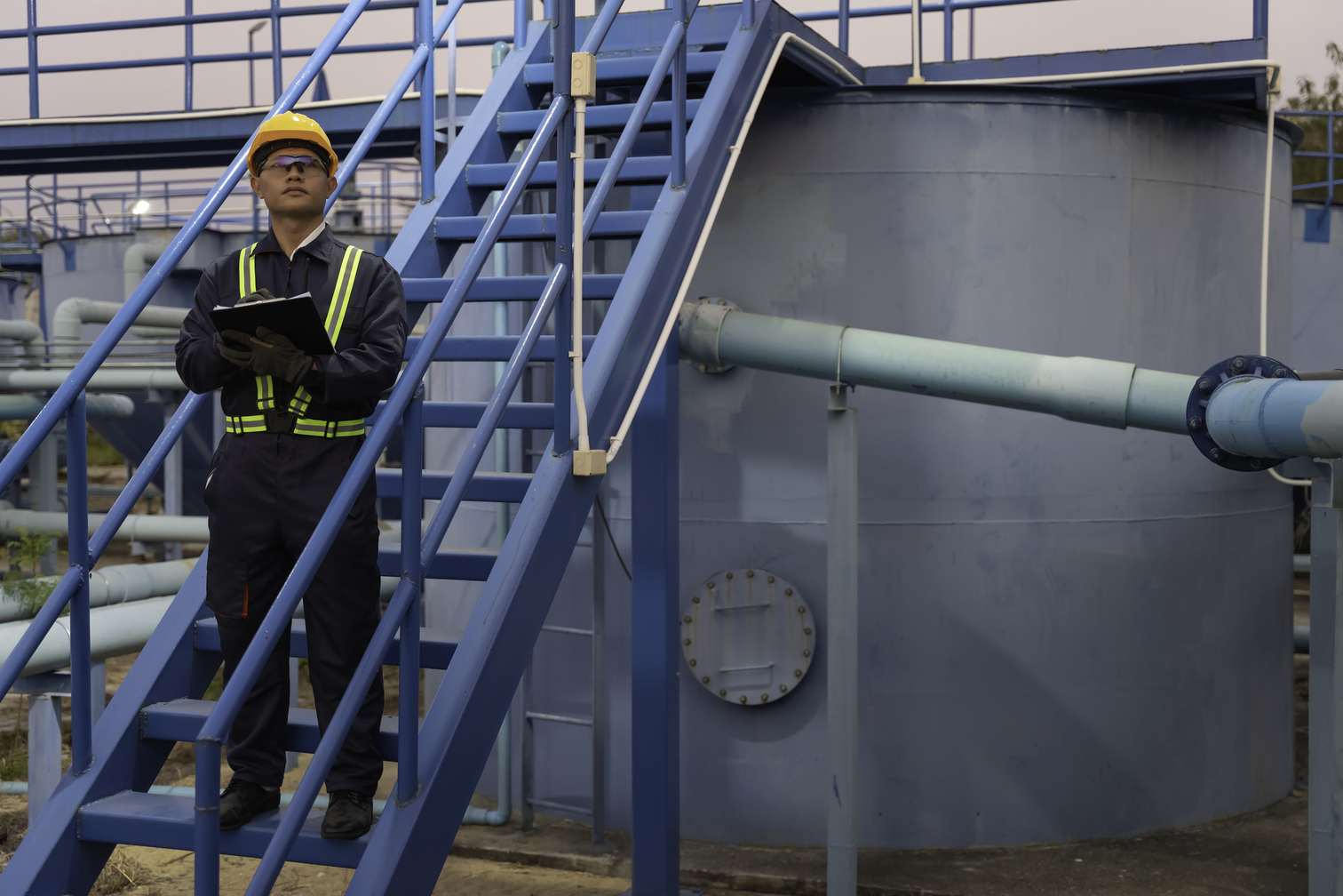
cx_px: 672
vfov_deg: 28.6
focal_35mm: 47
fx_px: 1753
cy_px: 448
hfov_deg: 41.9
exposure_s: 1/100
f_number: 2.8
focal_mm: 47
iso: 1000
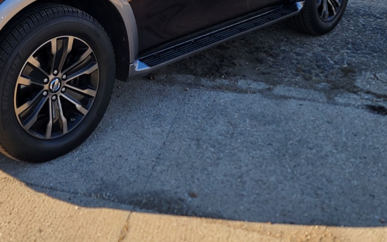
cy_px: -6
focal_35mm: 48
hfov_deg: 40.4
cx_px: 88
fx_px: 506
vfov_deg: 25.4
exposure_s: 1/362
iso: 16
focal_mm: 6.7
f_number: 1.8
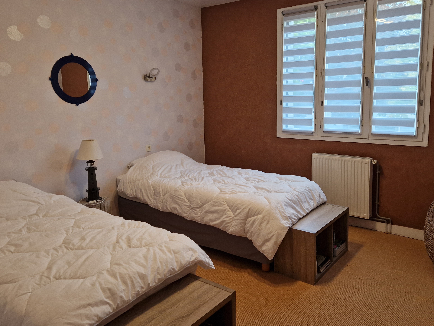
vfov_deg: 48.0
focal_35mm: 29
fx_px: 364
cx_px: 233
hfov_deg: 61.6
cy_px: 135
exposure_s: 1/100
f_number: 1.8
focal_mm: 5.4
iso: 320
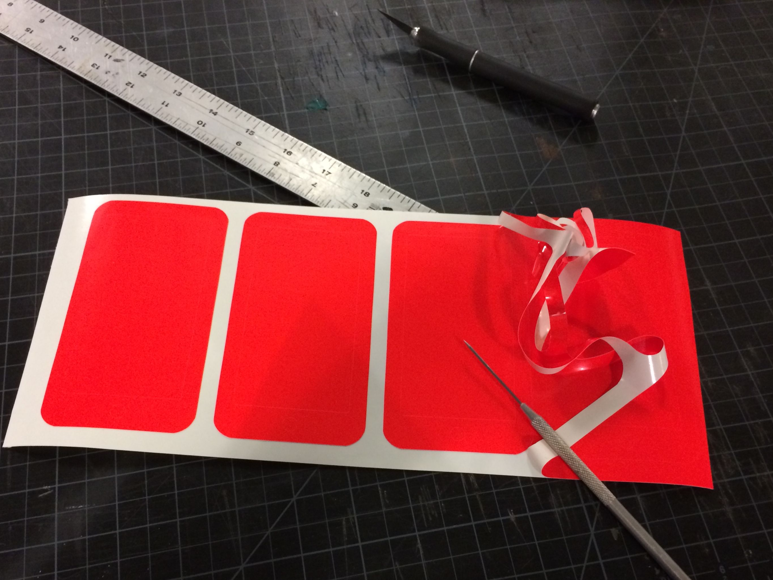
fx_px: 804
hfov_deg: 51.4
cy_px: 347
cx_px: 381
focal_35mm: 36
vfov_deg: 39.5
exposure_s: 1/17
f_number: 2.2
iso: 320
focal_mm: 4.12
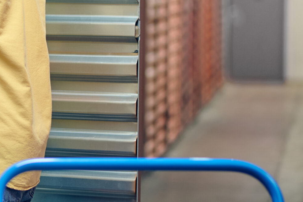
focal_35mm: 220
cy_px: 27
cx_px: -47
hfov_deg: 9.3
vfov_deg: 6.2
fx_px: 1850
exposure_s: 1/125
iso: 400
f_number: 2
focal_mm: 85
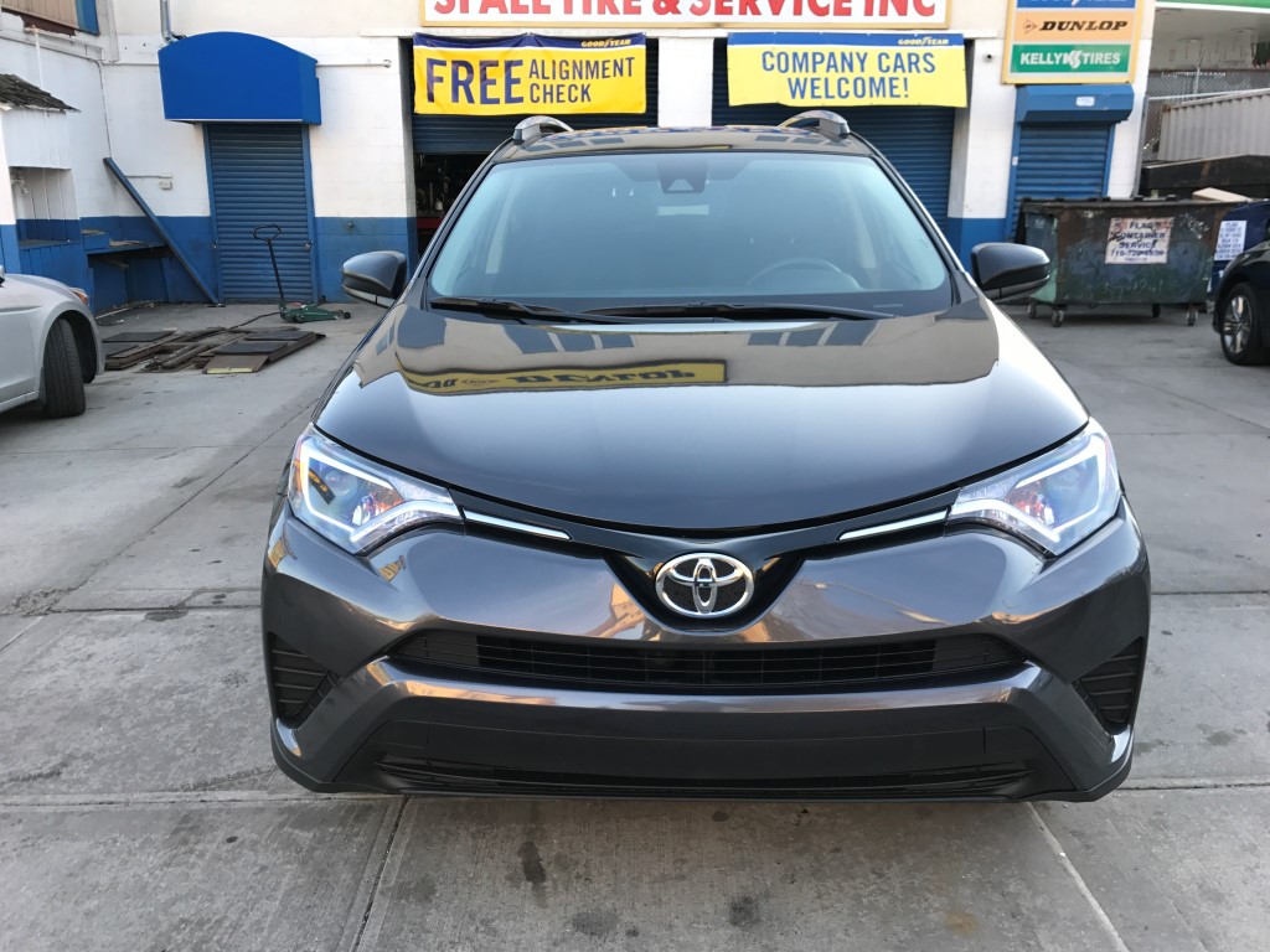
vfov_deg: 49.7
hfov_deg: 63.4
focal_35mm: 28
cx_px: 635
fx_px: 1027
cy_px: 476
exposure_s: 1/120
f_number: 1.8
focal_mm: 3.99
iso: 20
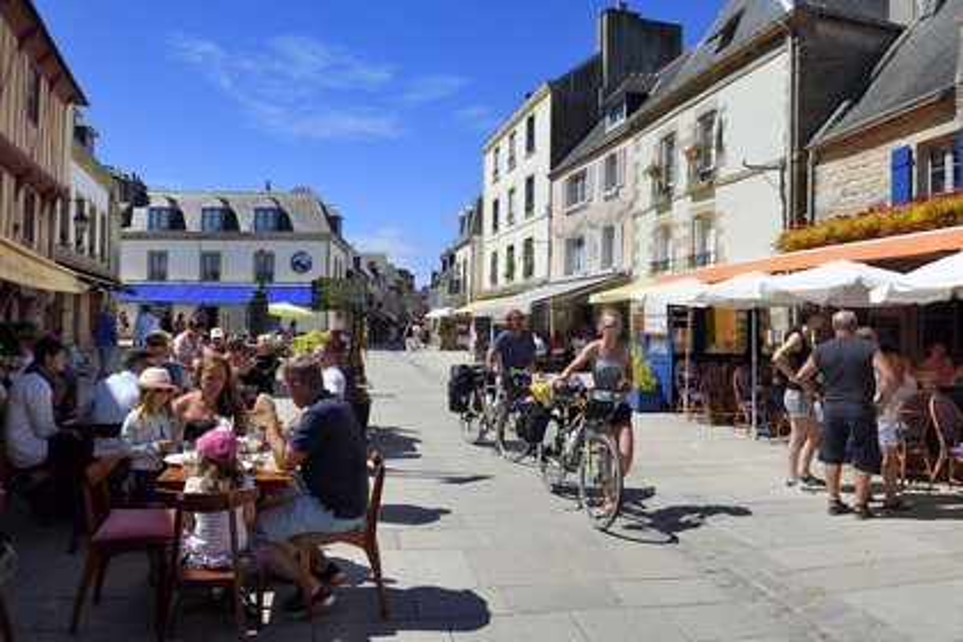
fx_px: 642
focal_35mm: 24
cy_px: 321
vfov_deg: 53.1
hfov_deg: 73.7
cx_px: 482
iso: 200
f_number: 13
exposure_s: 1/320
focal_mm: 24
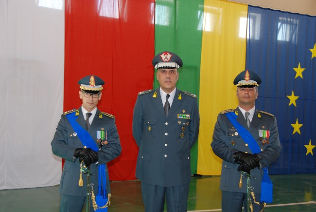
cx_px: 158
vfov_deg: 25.1
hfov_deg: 36.8
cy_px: 106
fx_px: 475
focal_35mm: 54
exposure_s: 1/60
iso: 400
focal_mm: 36
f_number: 4.5
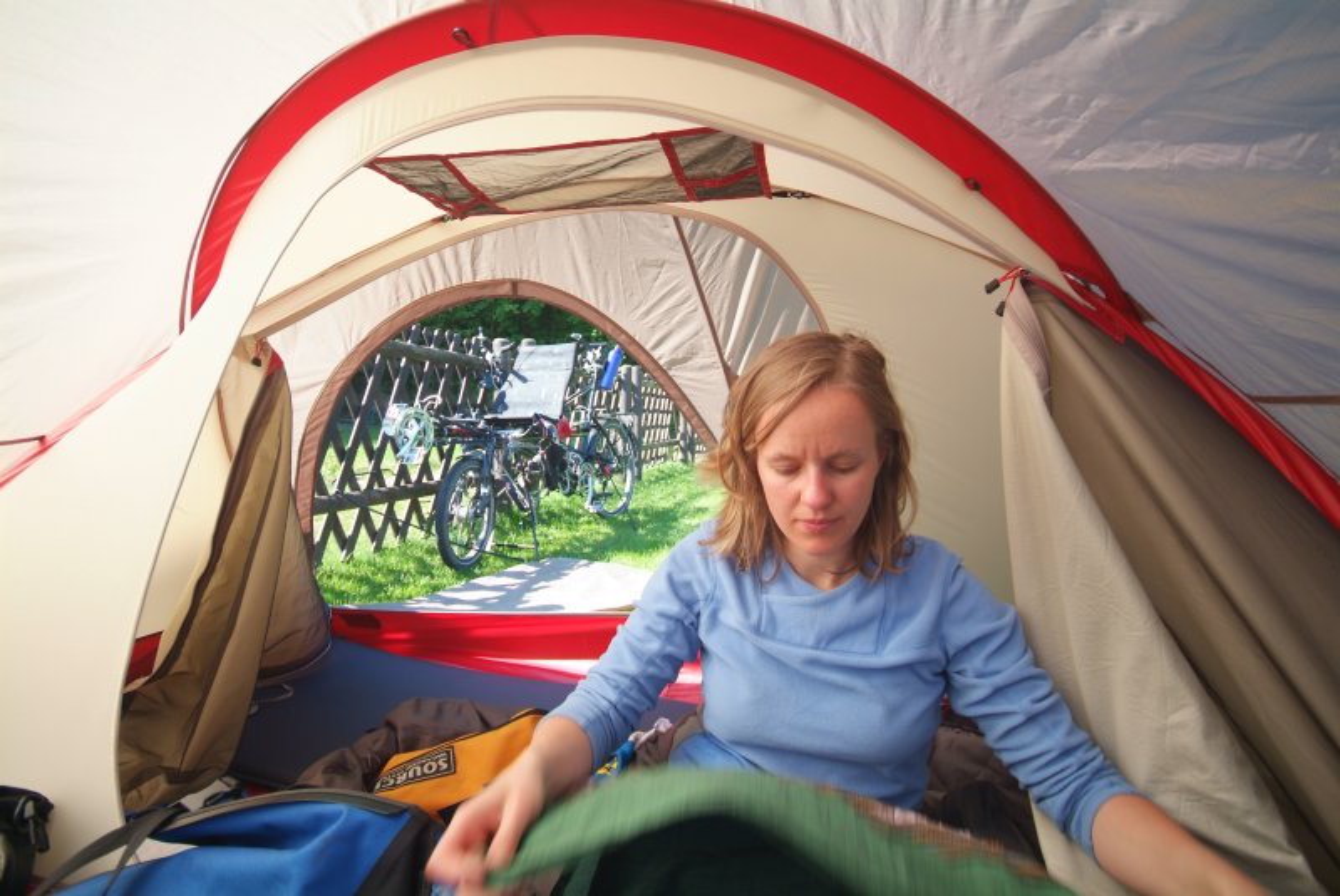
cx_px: 670
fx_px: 633
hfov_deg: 93.2
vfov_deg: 70.6
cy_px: 448
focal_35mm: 17
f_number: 4.2
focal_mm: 11.5
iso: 200
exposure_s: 1/60
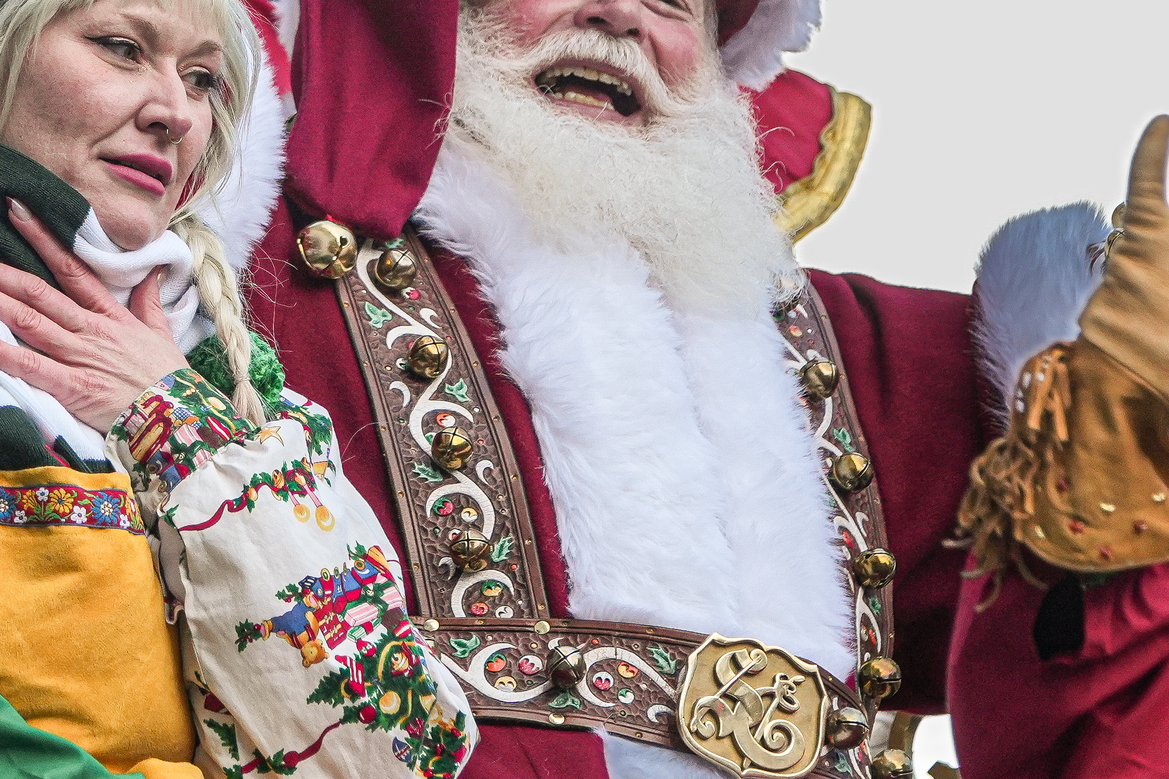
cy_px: -39
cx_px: 428
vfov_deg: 1.5
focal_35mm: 894
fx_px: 29028
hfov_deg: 2.3
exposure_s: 1/640
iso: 640
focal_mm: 300
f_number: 5.6
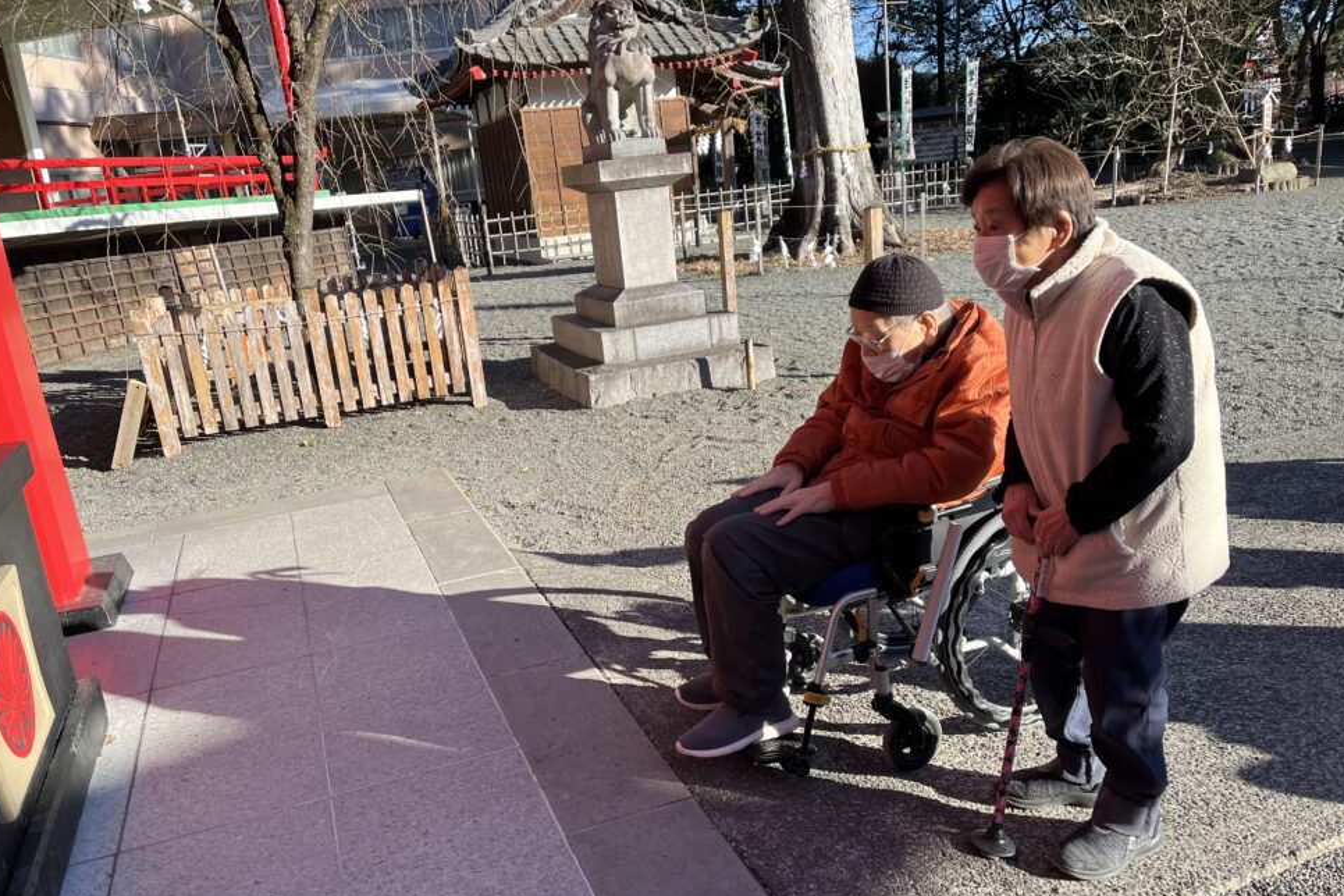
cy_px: 477
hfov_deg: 65.5
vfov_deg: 46.4
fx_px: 1045
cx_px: 676
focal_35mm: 28
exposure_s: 1/1279
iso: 50
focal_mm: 5.1
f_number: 1.6
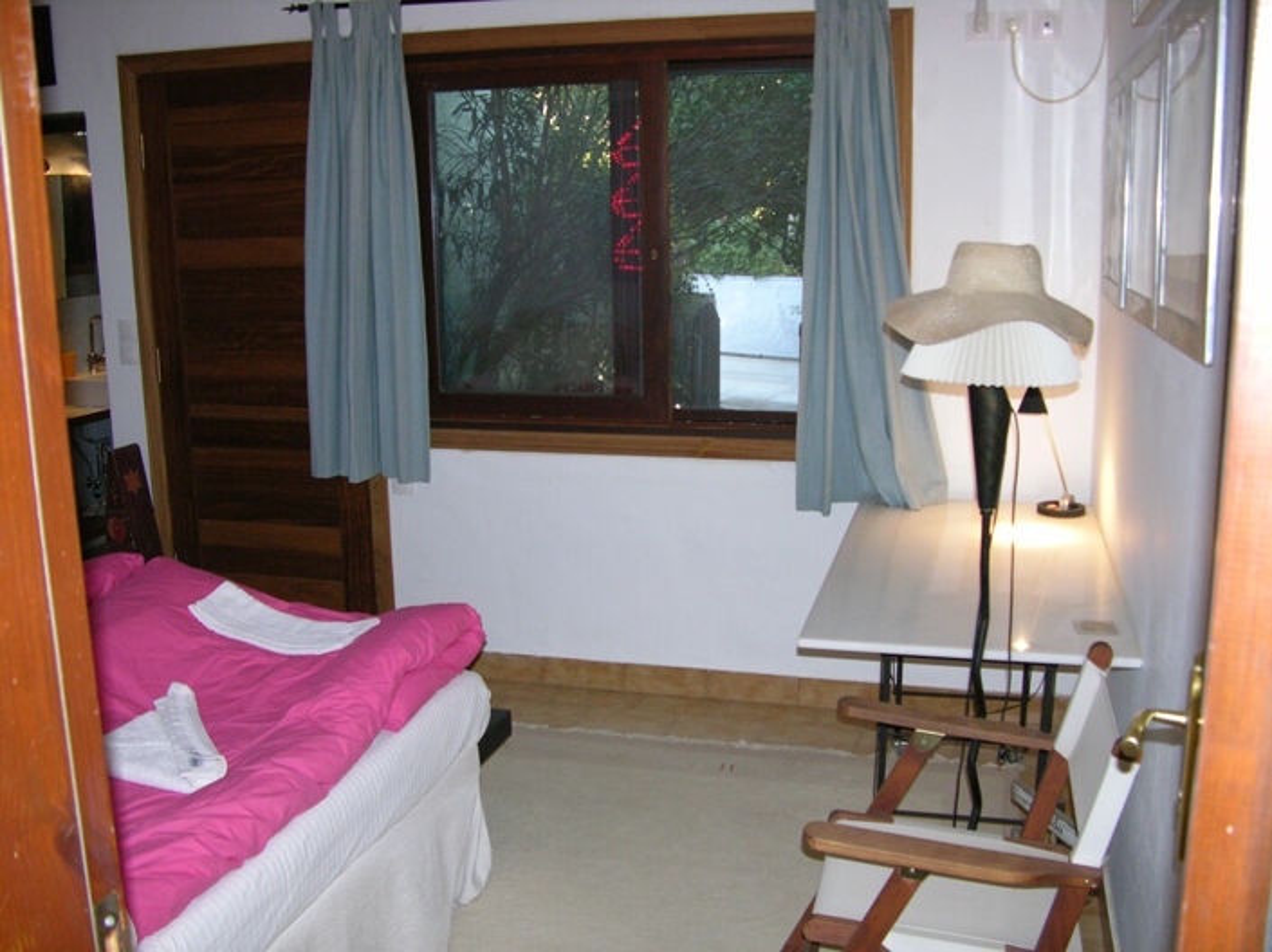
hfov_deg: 52.6
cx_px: 636
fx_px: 1285
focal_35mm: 35
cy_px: 476
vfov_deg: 40.7
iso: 200
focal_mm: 8.9
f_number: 2.8
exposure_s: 1/60.1
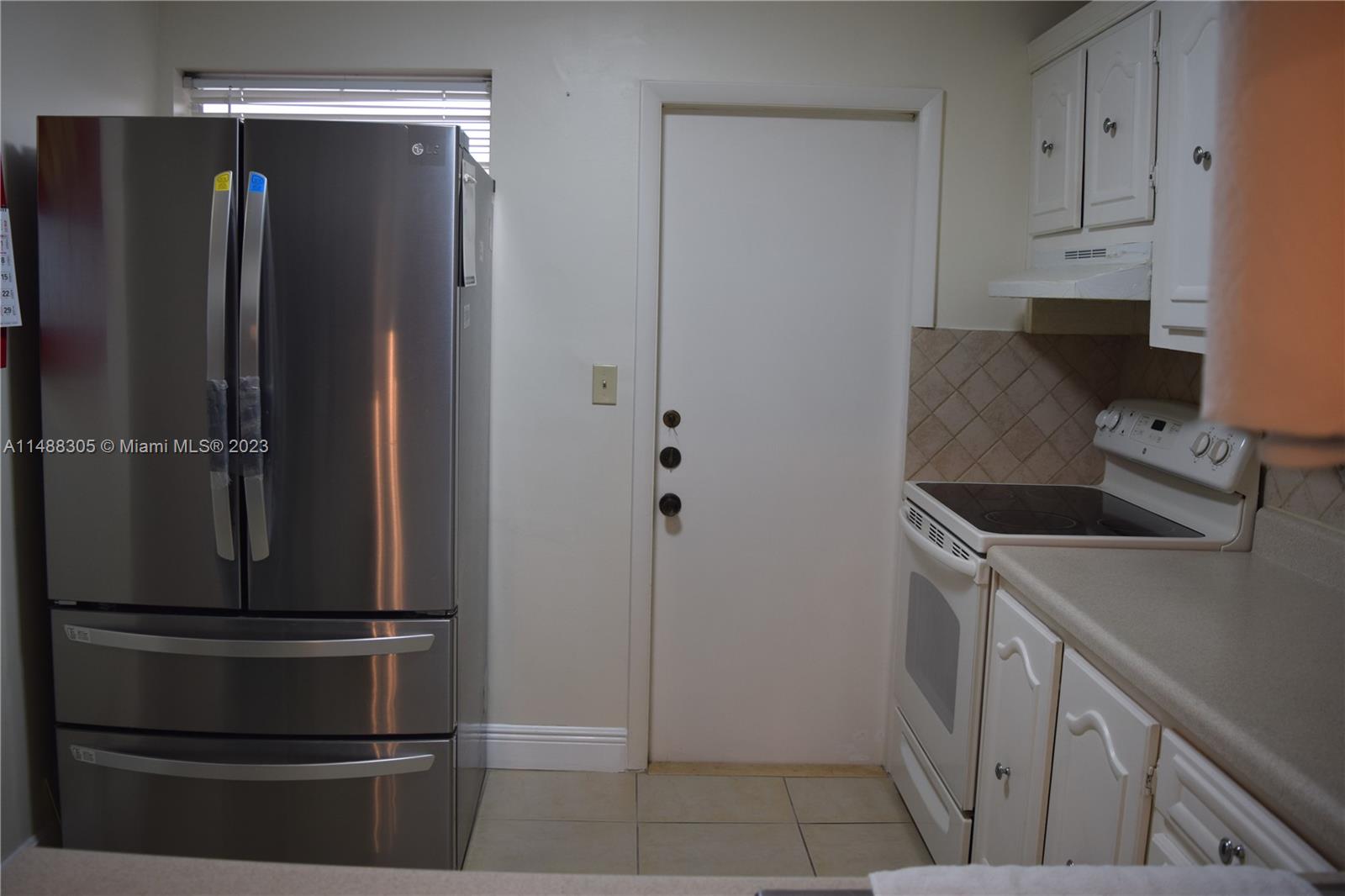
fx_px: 1121
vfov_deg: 43.6
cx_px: 672
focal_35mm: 30
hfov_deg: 61.9
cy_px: 448
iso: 400
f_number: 4
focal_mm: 20
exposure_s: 1/60
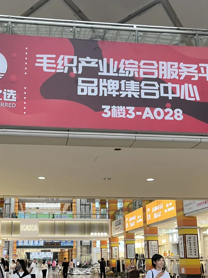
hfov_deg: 32.0
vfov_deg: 41.7
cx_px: 78
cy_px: 179
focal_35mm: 45
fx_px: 361
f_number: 1.6
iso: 125
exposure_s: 1/50
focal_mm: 5.1
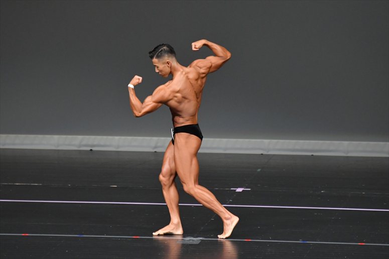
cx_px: 194
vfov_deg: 4.0
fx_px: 3726
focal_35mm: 345
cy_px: 130
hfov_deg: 6.0
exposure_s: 1/400
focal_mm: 230
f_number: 5.6
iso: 4000
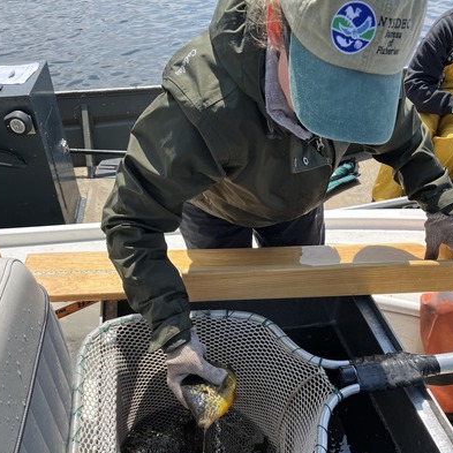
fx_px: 489
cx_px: 232
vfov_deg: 49.2
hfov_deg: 49.7
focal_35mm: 33
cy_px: 288
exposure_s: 1/1721
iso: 50
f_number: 1.6
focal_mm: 5.1
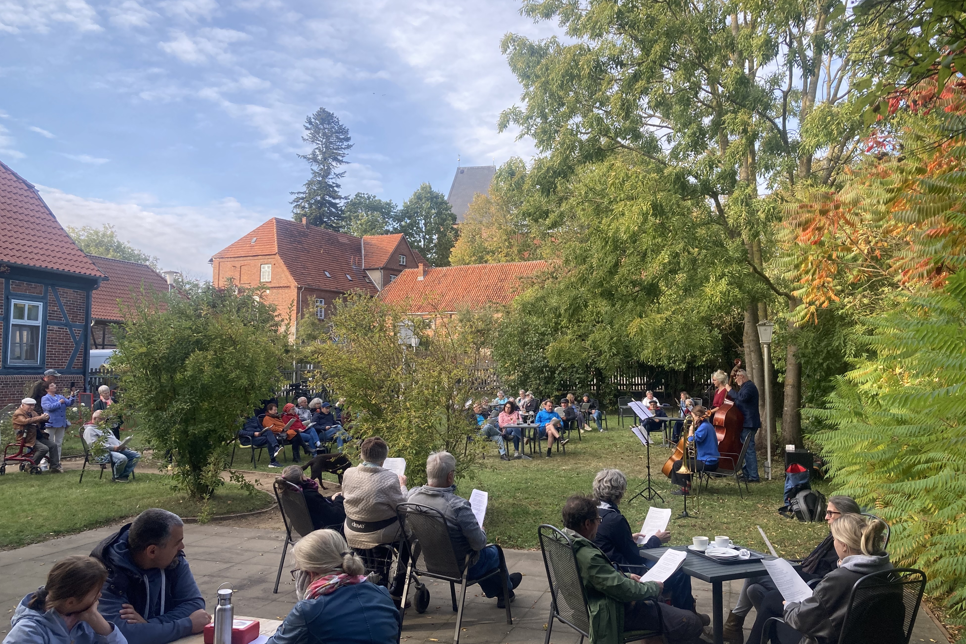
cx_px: 486
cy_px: 308
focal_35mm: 30
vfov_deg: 43.6
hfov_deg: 61.9
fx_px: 805
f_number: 1.8
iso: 20
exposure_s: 1/522
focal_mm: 3.99
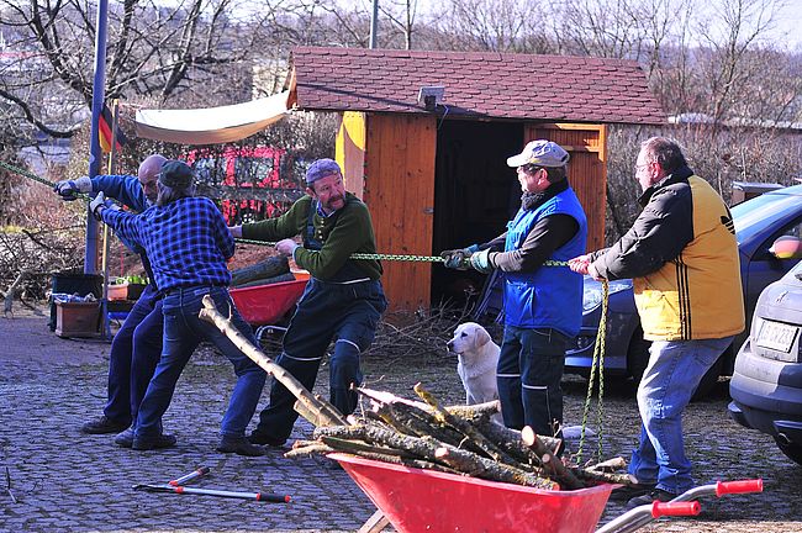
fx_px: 2337
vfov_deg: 13.0
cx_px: 401
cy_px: 266
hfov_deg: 19.5
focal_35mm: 105
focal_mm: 70
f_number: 4
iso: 200
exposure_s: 1/500
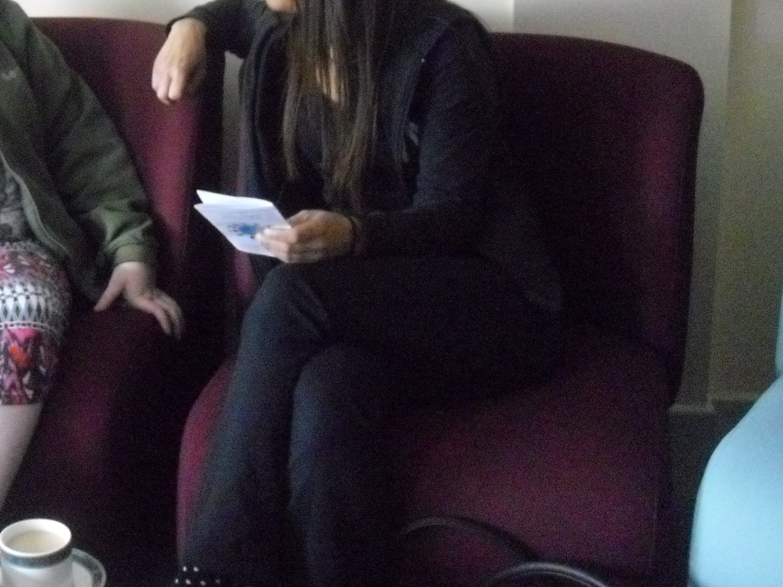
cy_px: 44
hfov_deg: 25.7
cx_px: 122
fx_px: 1674
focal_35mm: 74
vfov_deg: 19.5
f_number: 2.8
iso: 800
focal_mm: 6.2
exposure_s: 1/80
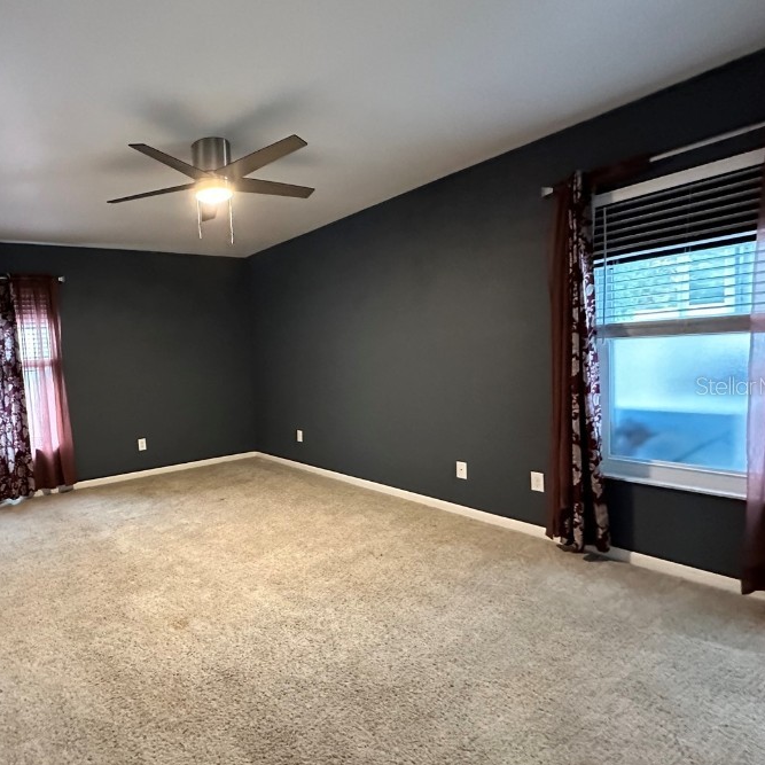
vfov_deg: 77.7
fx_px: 475
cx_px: 217
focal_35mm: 19
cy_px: 385
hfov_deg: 73.6
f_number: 2.2
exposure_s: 1/60
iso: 1250
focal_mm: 2.22
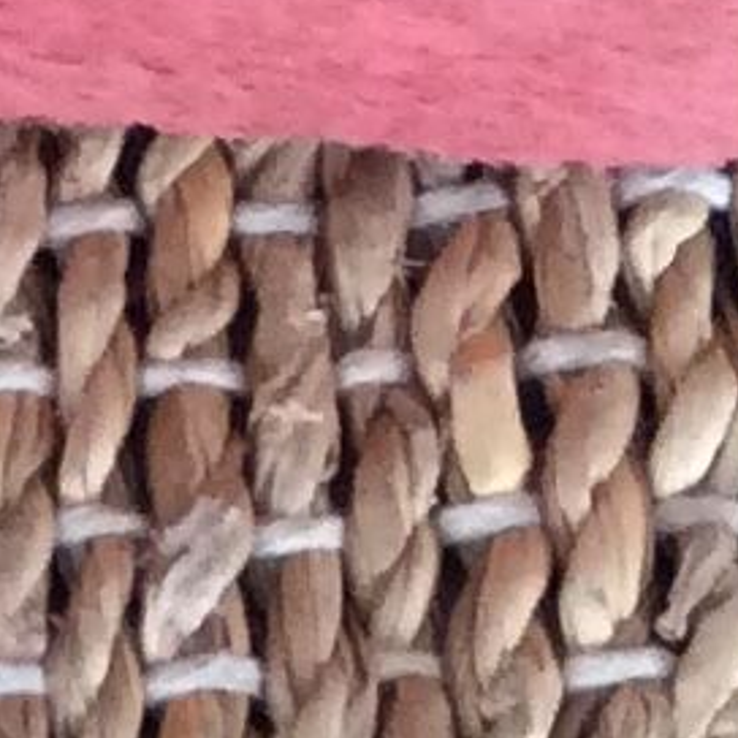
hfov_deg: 6.3
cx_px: -874
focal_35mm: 269
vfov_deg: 6.4
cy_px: -494
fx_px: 6488
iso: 125
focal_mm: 3.3
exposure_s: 1/25
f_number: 2.4
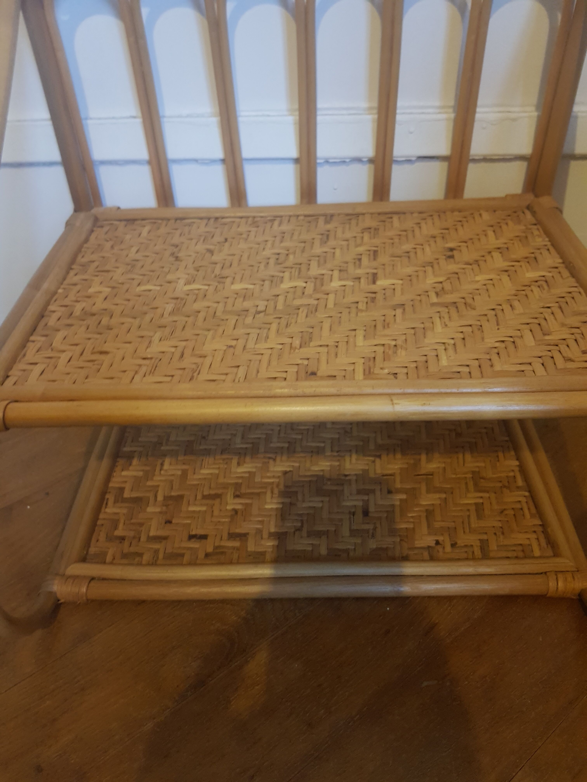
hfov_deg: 53.1
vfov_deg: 67.3
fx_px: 588
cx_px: 294
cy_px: 391
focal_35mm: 26
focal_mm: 4.2
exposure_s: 1/10
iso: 250
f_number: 1.7
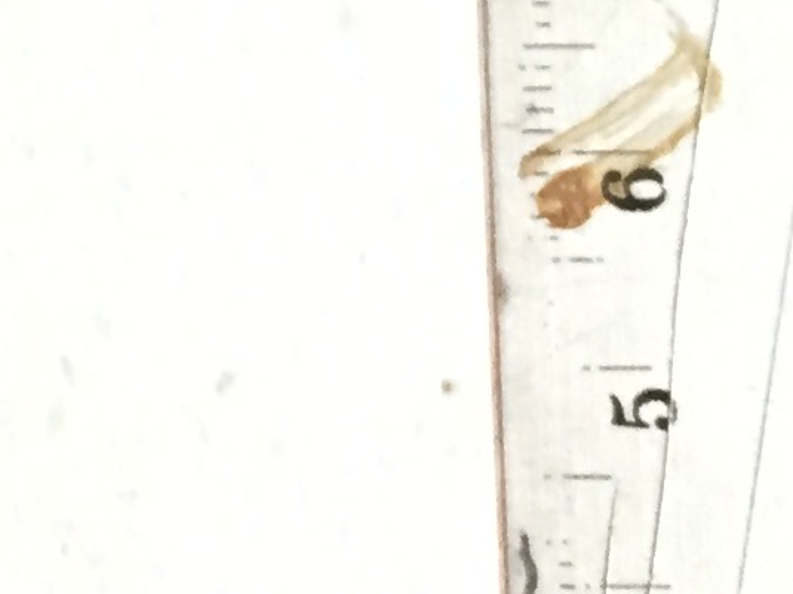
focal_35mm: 177
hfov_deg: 10.3
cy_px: 370
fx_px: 4054
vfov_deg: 8.4
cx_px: -783
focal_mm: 4.15
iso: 250
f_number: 2.2
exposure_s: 1/20
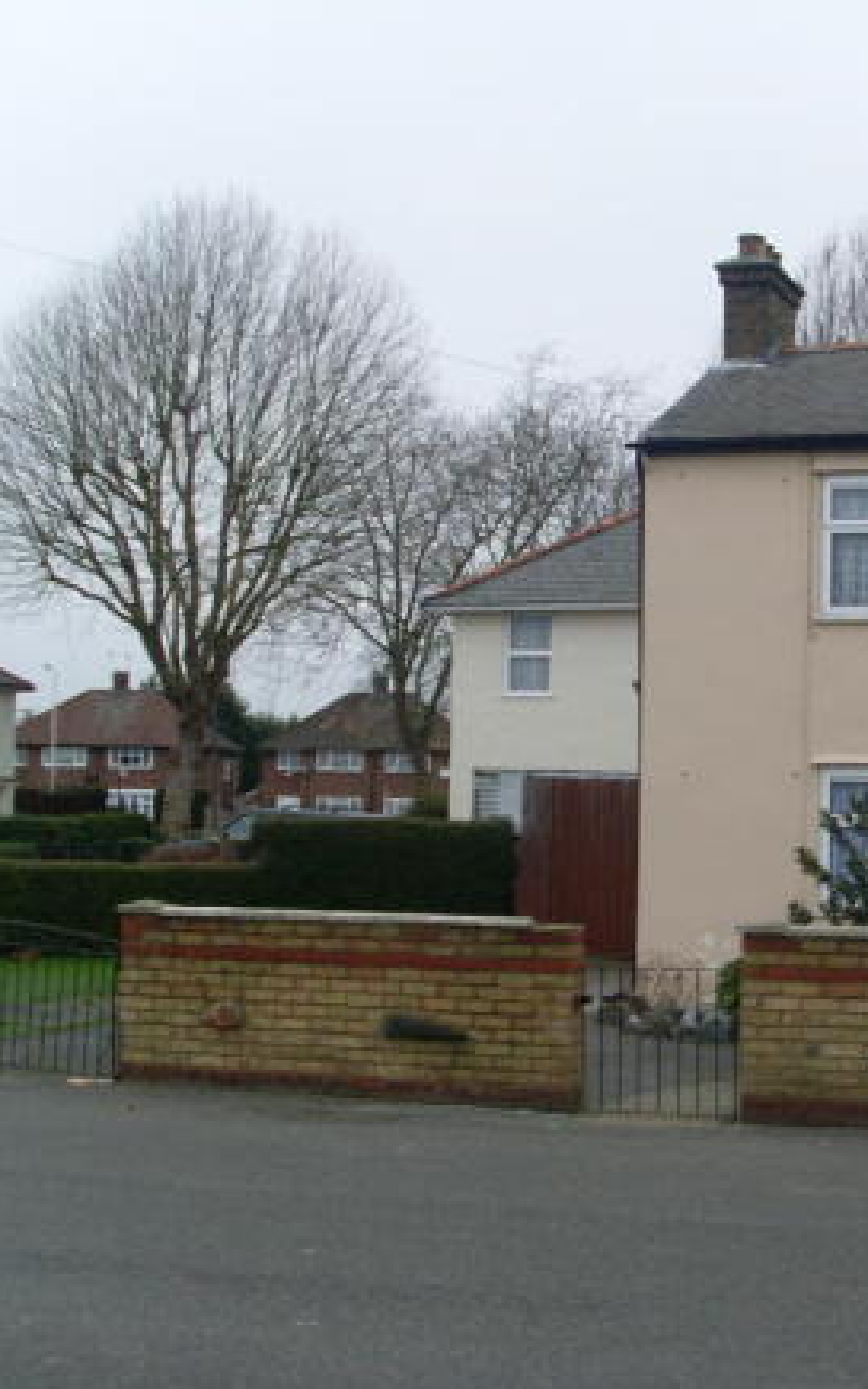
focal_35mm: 54
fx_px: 2043
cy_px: 694
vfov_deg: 37.5
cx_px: 870
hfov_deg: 23.0
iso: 80
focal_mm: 6.3
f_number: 7.7
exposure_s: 1/60
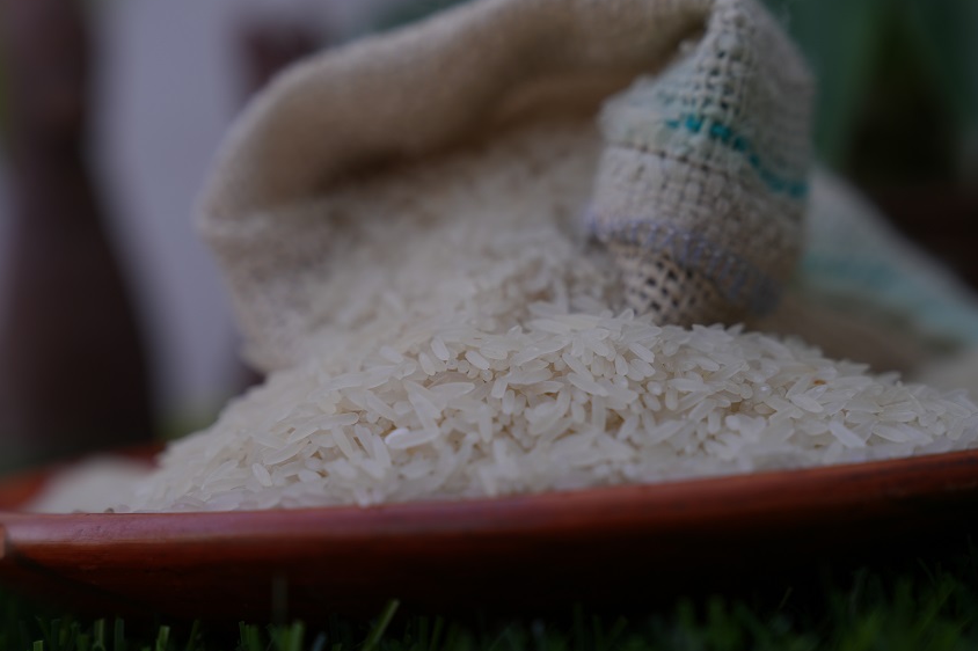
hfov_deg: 26.0
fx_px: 2118
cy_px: 308
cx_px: 525
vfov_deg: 17.5
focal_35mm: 78
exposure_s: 1/200
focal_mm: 70
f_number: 4.5
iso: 100
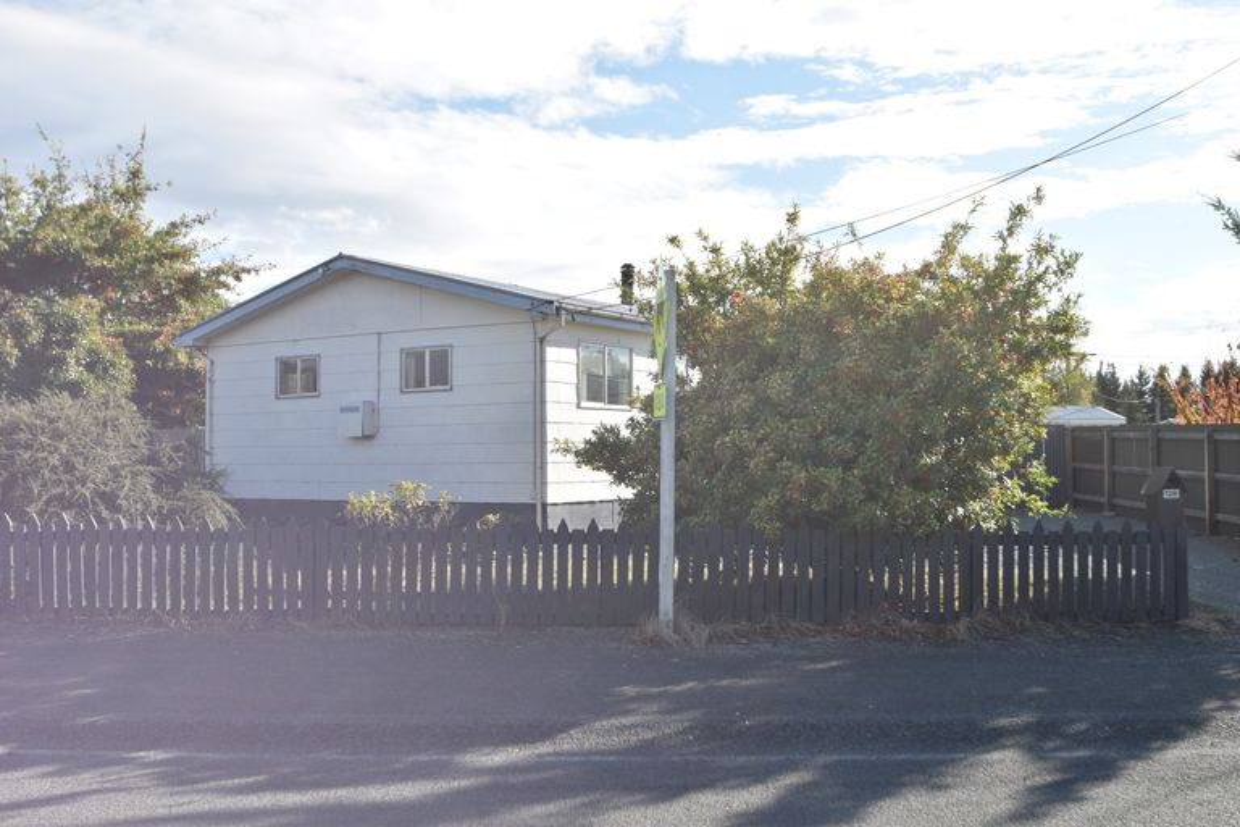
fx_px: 1240
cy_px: 414
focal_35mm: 36
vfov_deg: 36.9
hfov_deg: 53.1
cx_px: 620
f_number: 9
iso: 200
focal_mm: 24
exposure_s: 1/320
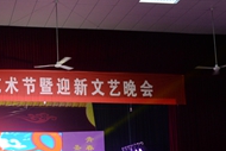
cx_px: -1
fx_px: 446
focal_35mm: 71
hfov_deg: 26.8
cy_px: 141
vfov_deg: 18.8
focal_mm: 27
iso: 800
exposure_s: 1/100
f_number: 5
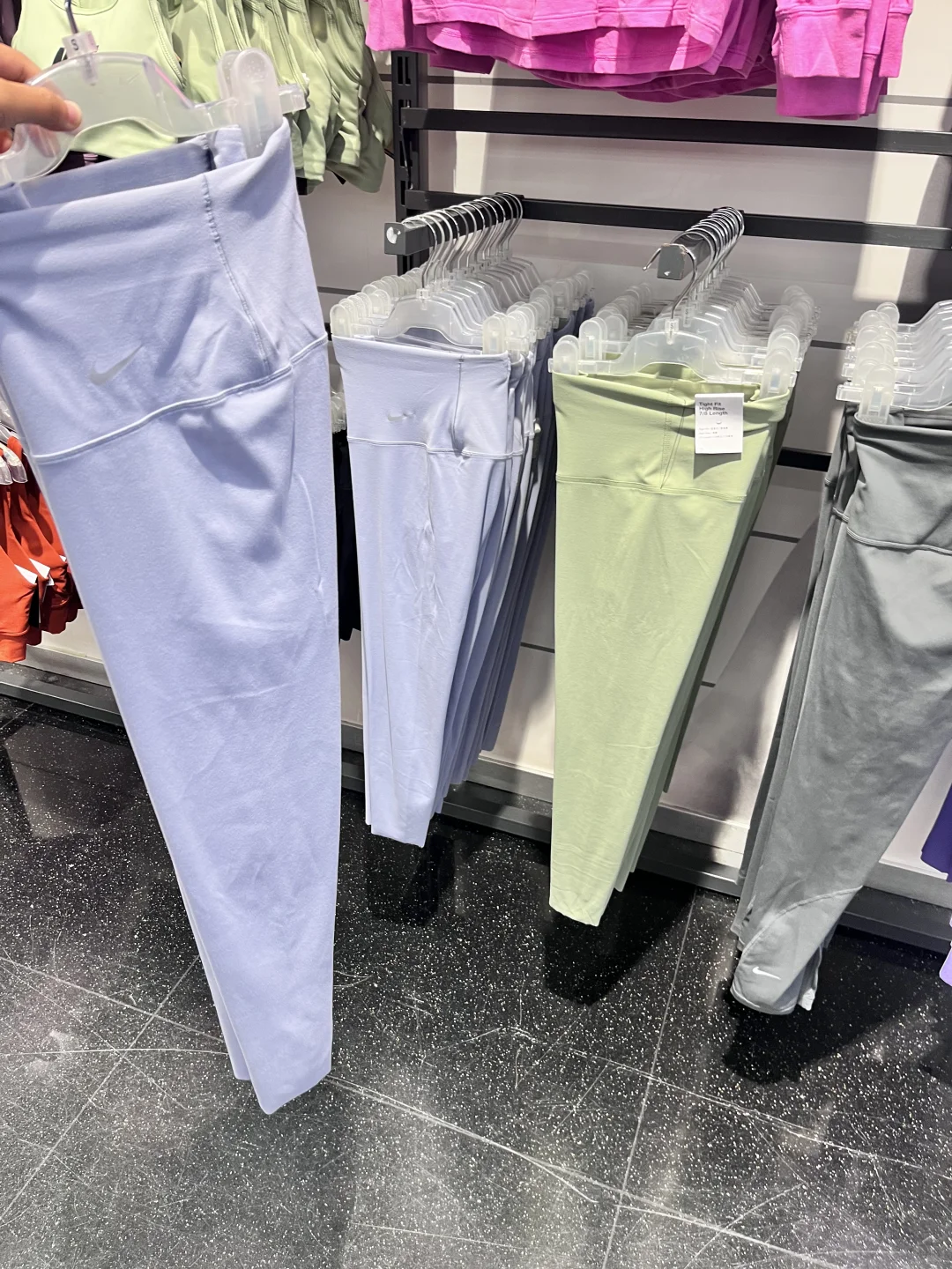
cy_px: 634
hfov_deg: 53.1
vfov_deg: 67.3
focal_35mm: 26
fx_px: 953
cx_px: 476
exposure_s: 1/50
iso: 80
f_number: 1.6
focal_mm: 5.1
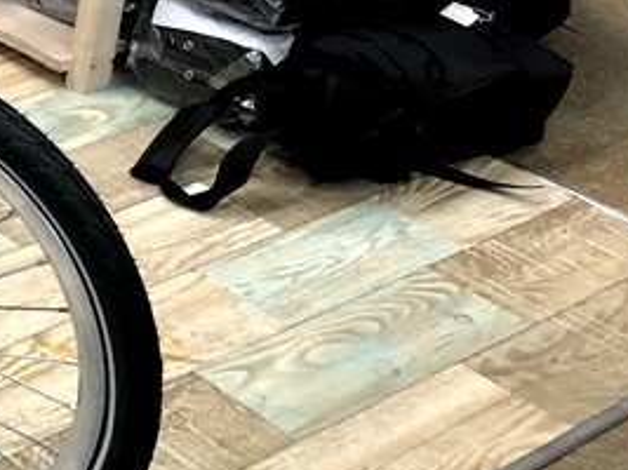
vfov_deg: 13.4
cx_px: -534
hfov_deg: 15.7
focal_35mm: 105
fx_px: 1904
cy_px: -214
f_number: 1.8
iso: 32
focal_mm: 4
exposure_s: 1/25
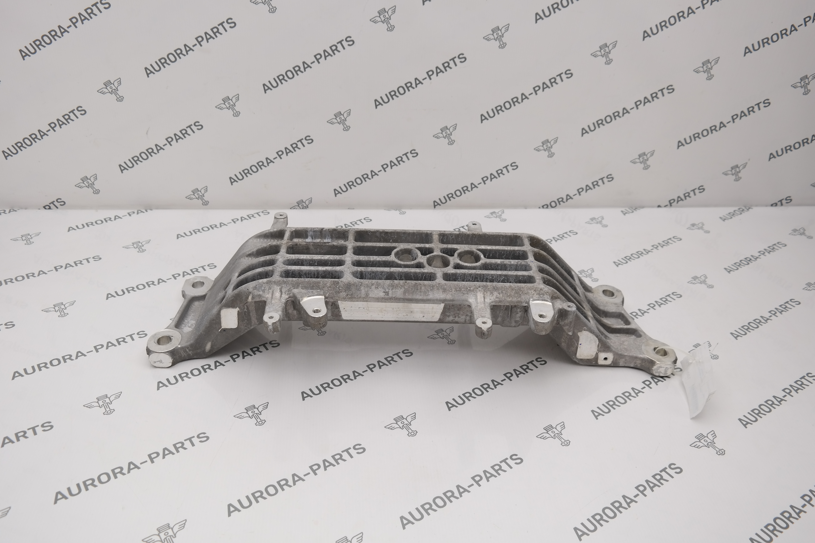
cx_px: 408
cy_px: 272
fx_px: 679
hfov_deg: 61.9
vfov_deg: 43.6
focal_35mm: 30
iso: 100
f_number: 4.5
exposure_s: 1/125
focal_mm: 20
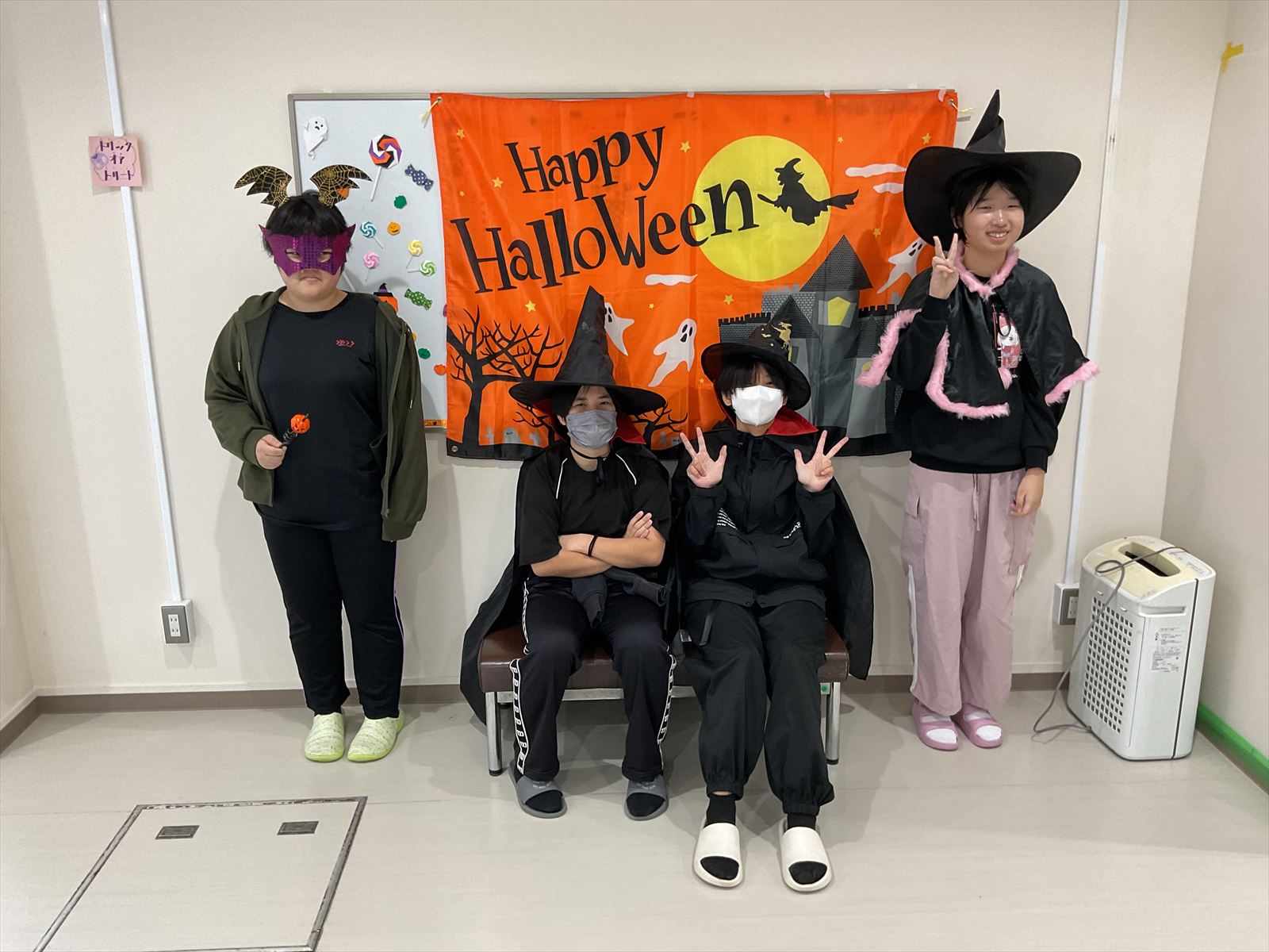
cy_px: 476
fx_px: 1063
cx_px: 634
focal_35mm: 29
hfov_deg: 61.7
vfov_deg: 48.2
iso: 80
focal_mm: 3
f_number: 1.8
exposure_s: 1/50
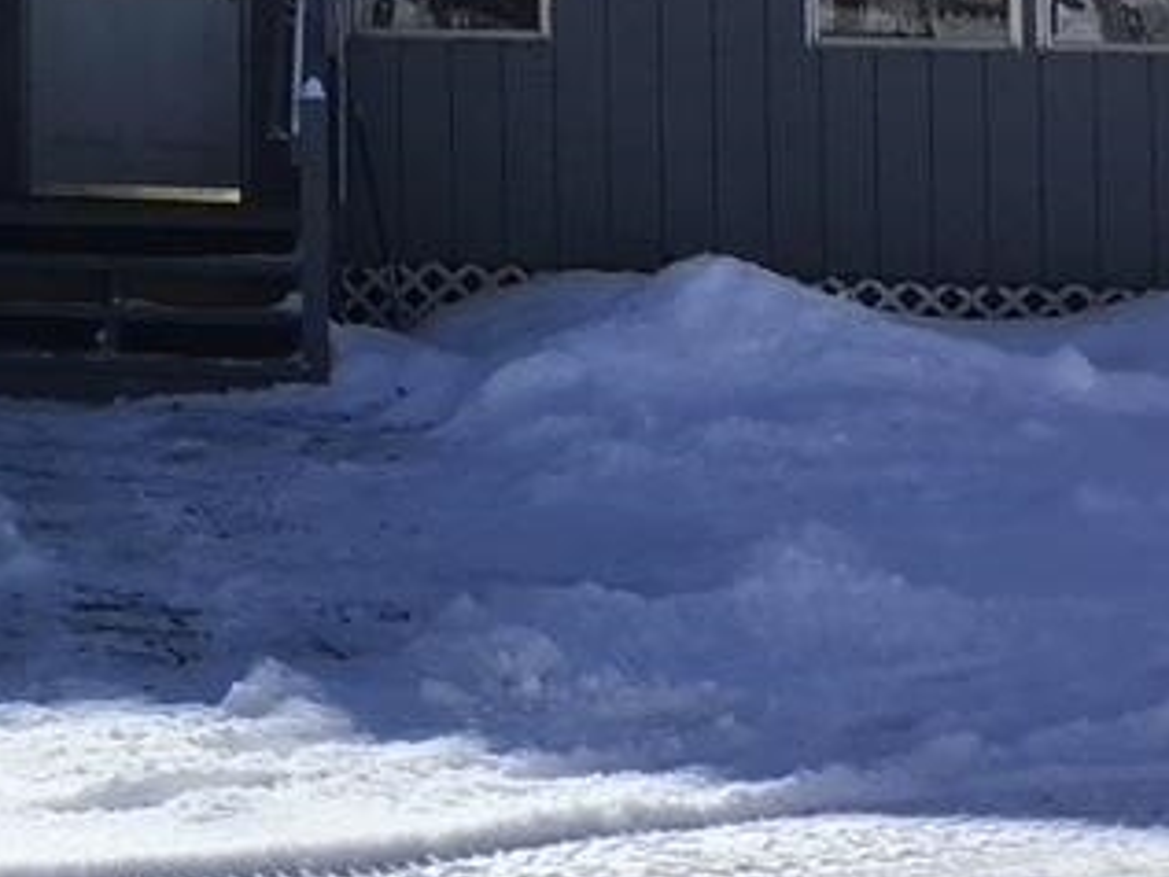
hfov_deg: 17.7
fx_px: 3378
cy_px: -232
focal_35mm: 100
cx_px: -564
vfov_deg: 14.3
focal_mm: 3.3
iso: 25
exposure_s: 1/2551
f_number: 2.4
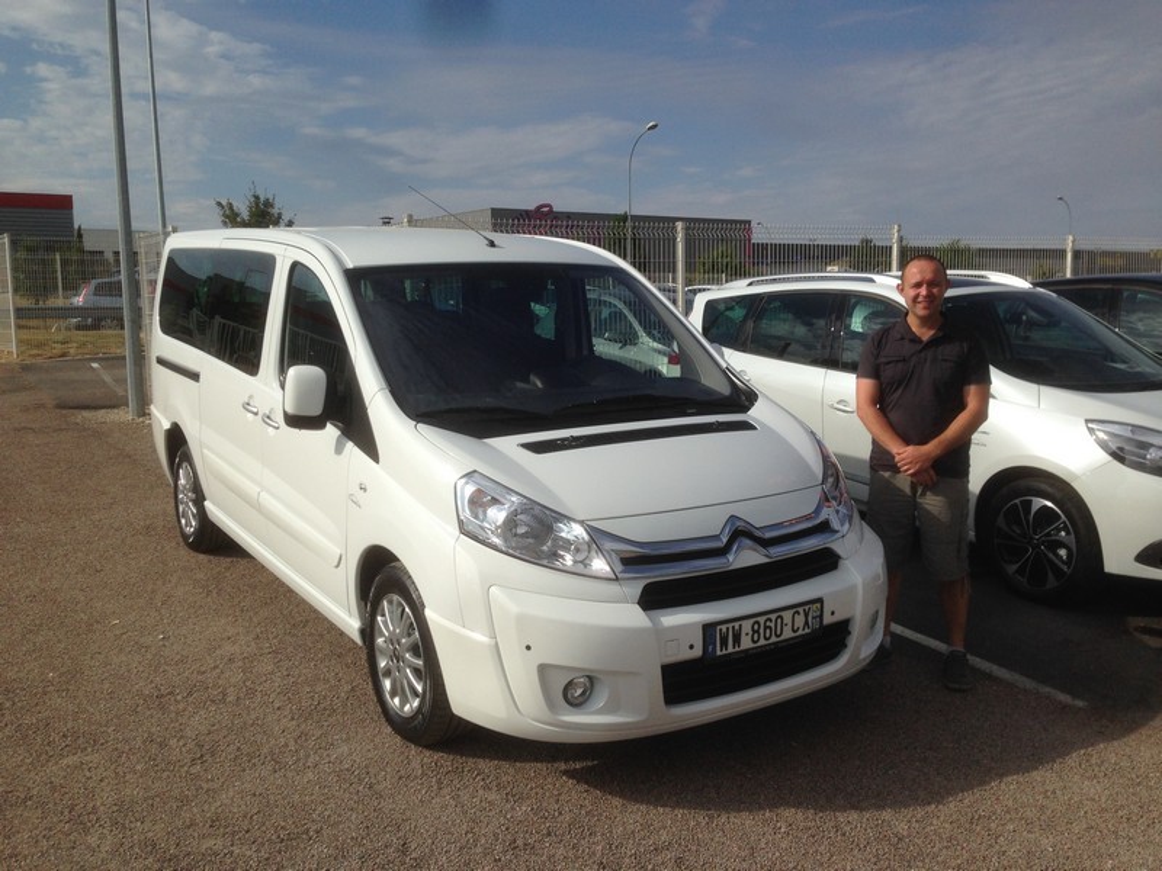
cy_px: 436
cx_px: 581
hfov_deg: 55.4
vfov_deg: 42.9
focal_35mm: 33
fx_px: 1108
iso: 50
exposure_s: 1/3623
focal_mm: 4.12
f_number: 2.4
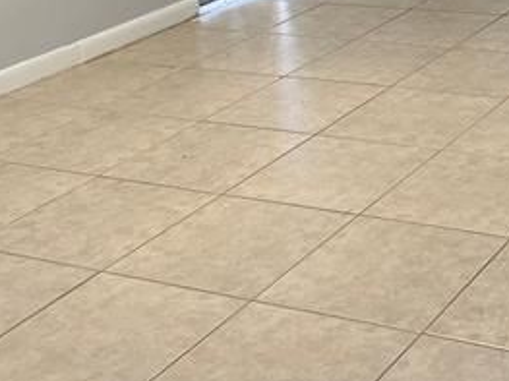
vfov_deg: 17.6
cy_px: -93
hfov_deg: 23.2
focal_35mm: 79
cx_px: 567
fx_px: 1161
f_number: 1.5
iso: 80
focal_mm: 5.7
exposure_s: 1/120
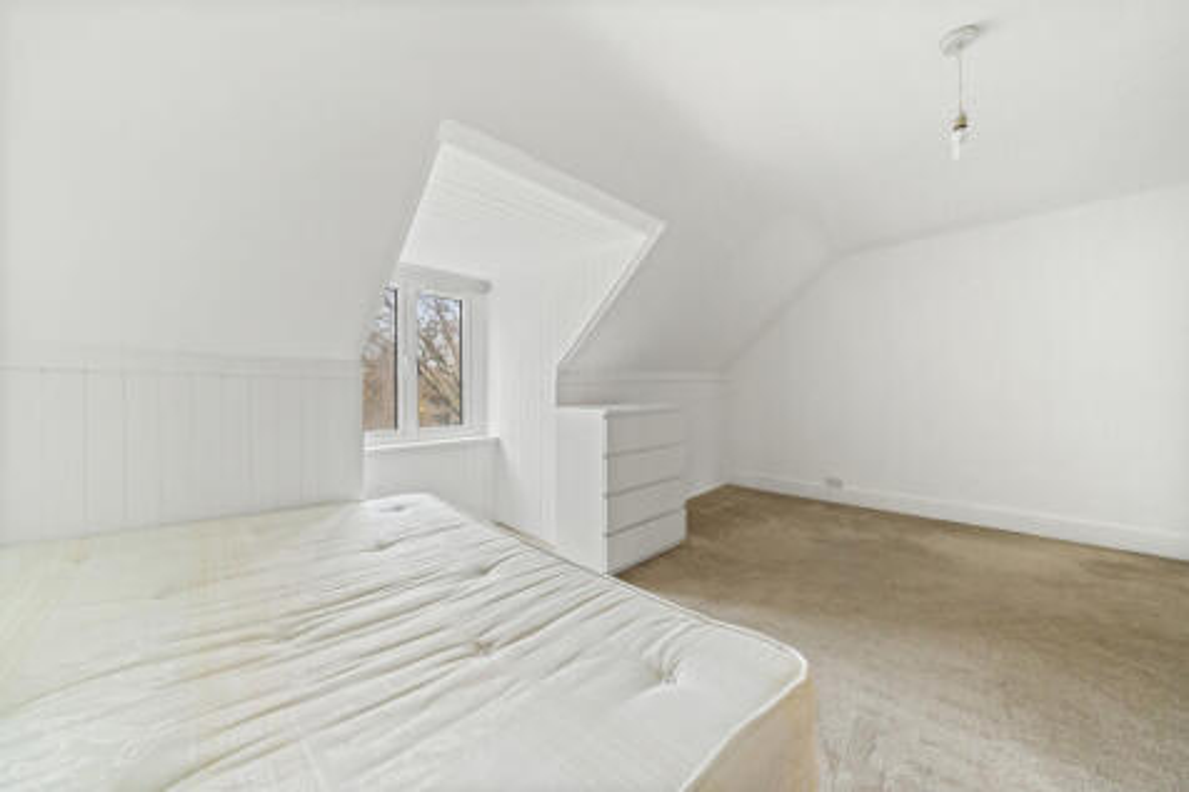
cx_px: 594
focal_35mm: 12
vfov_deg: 90.0
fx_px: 396
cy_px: 396
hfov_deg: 112.6
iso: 1600
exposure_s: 1/10
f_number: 8
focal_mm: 12
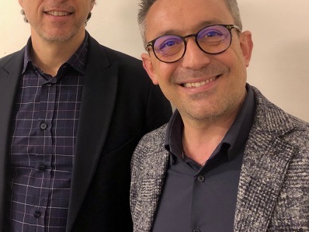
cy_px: 53
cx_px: 105
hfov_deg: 41.5
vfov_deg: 31.5
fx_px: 402
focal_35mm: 45
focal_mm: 4
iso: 80
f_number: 1.8
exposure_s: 1/17
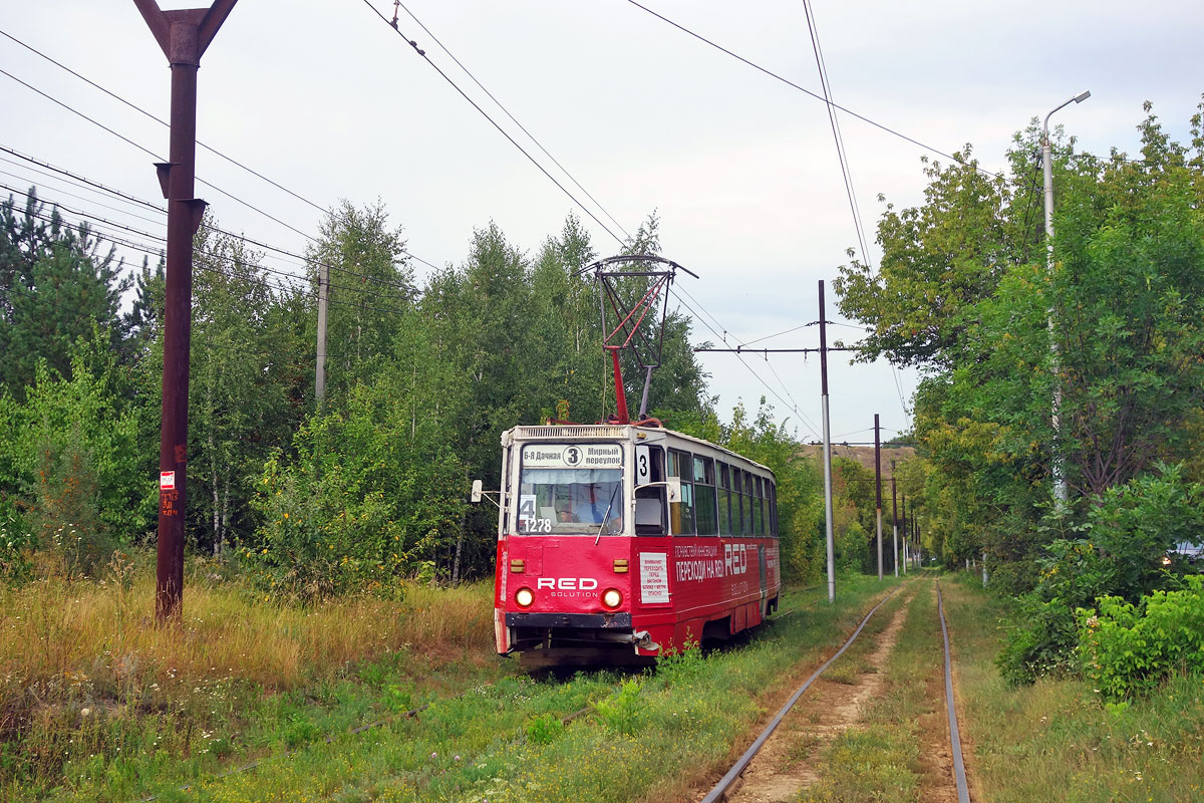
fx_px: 1371
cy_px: 402
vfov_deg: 32.6
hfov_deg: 47.4
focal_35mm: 41
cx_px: 602
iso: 125
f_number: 4.5
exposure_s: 1/500
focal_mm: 15.1
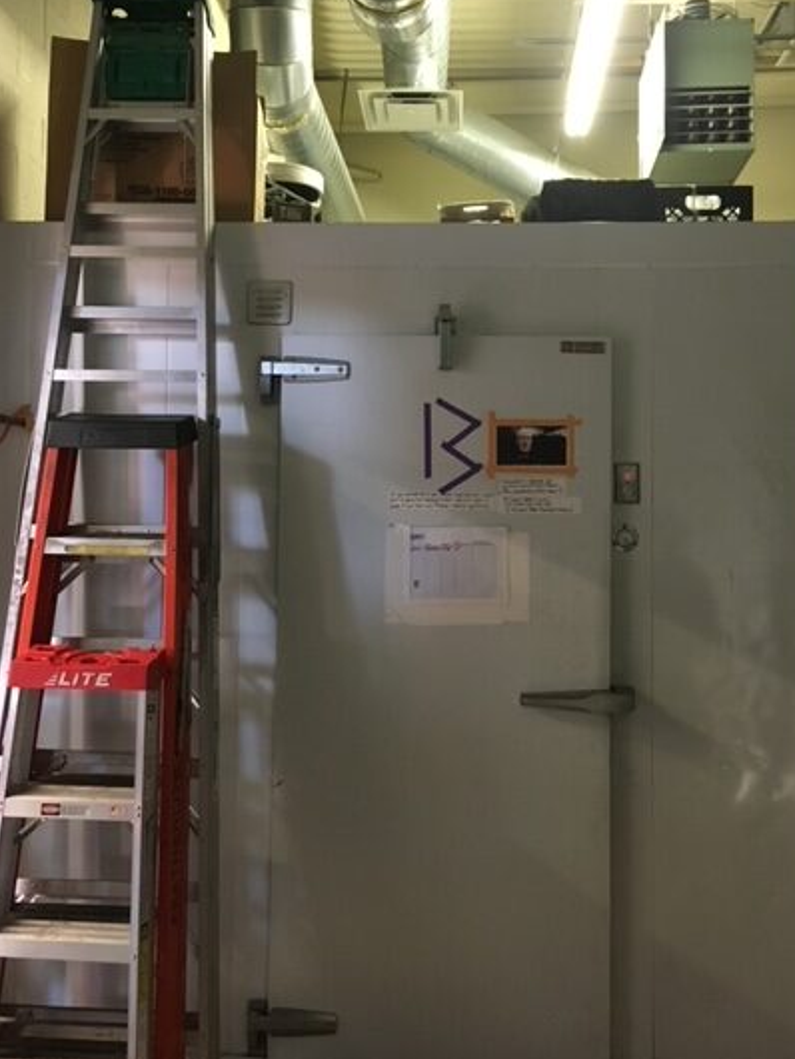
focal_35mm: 35
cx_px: 431
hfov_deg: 40.7
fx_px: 1071
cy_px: 498
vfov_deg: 52.6
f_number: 2.2
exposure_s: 1/15
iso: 200
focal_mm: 4.15
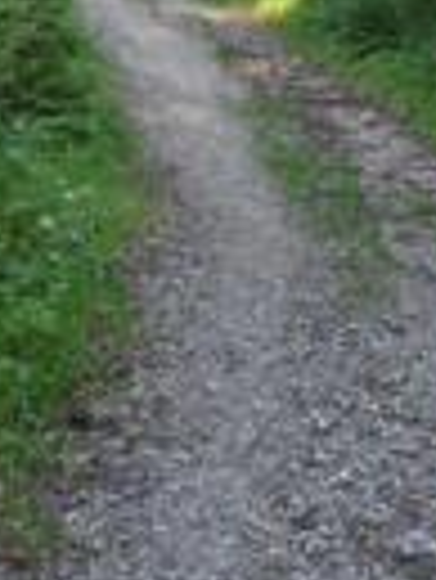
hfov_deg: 17.4
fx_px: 1375
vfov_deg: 22.7
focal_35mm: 82
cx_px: -49
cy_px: -27
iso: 100
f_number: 3.2
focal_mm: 3.9
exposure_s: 1/30
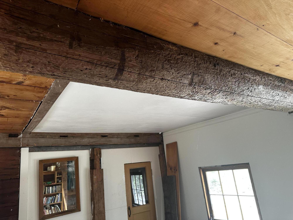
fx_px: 203
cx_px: 146
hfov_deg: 71.6
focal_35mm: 24
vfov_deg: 56.8
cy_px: 110
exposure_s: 1/60
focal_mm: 6.86
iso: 250
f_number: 1.78
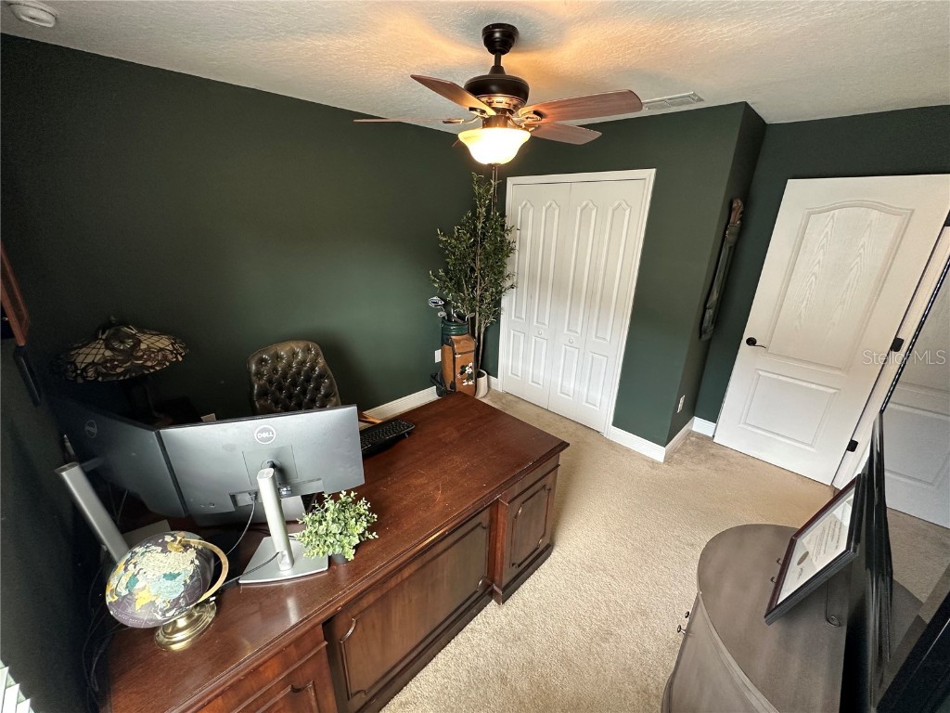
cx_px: 475
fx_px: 384
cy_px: 356
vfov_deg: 85.7
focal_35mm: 14
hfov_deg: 102.1
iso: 200
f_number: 2.2
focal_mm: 2.22
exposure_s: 1/60
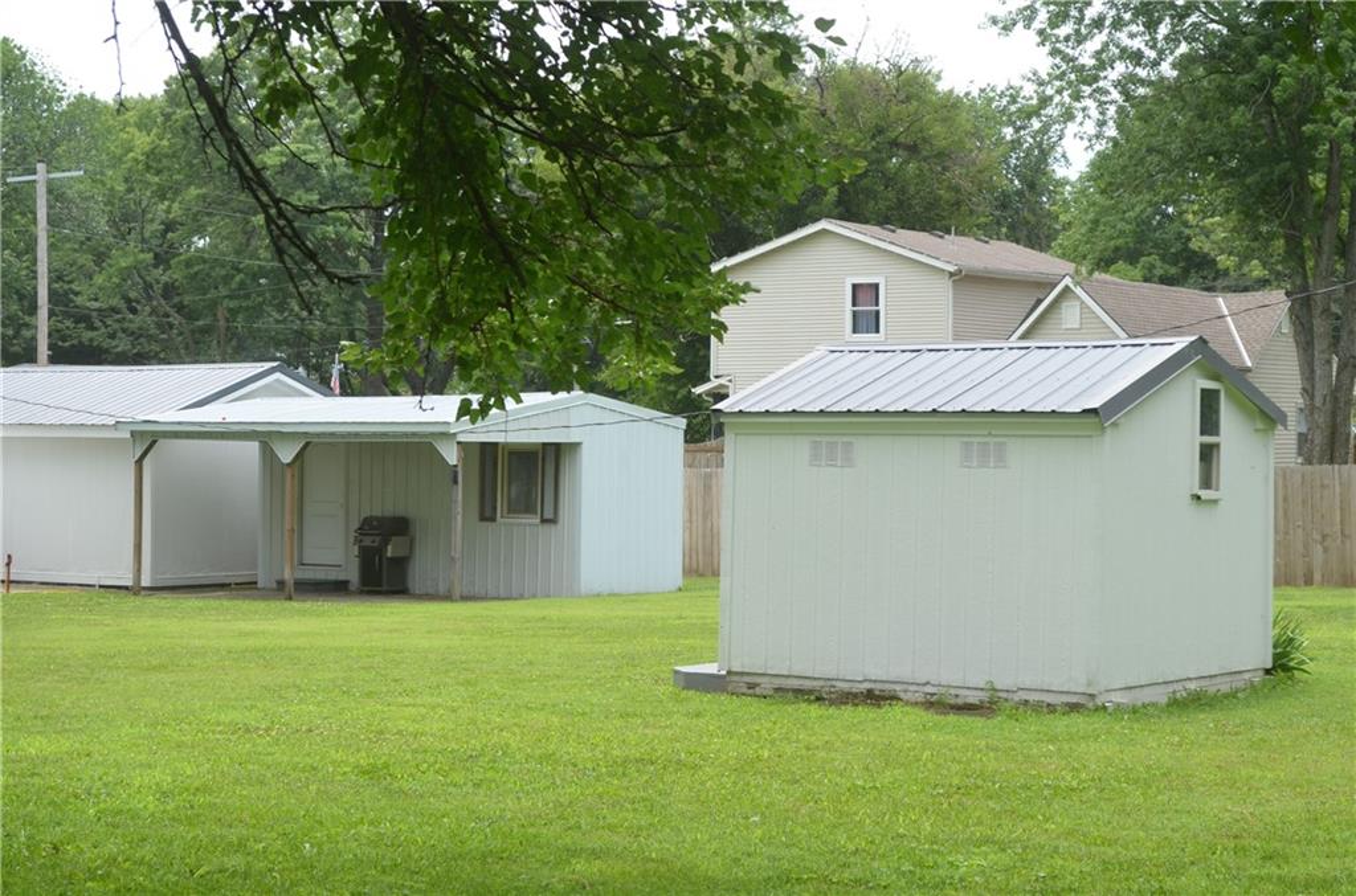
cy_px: 448
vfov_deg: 18.8
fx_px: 2705
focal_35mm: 72
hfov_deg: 28.1
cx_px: 678
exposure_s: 1/250
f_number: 8
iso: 200
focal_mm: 48
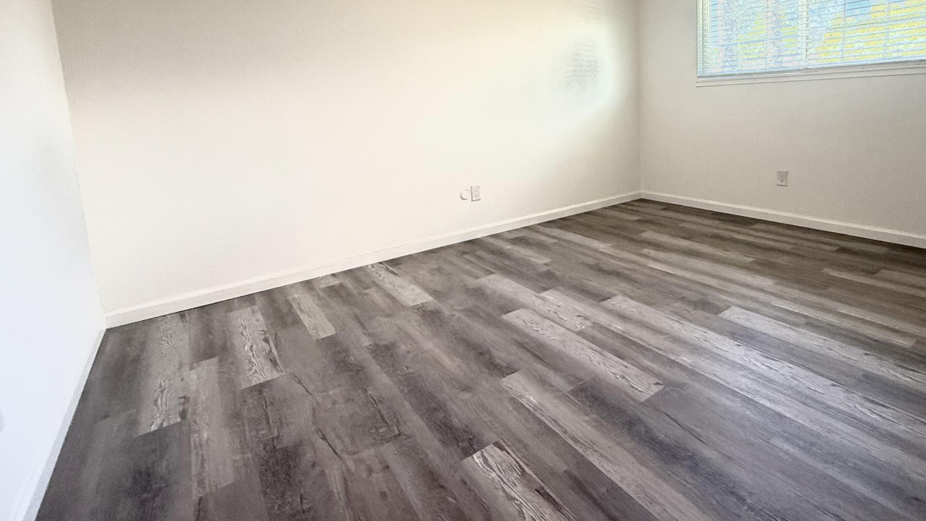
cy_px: 155
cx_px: 563
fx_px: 467
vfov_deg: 56.5
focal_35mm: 19
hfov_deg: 88.2
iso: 200
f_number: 2.2
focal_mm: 2.22
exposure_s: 1/120
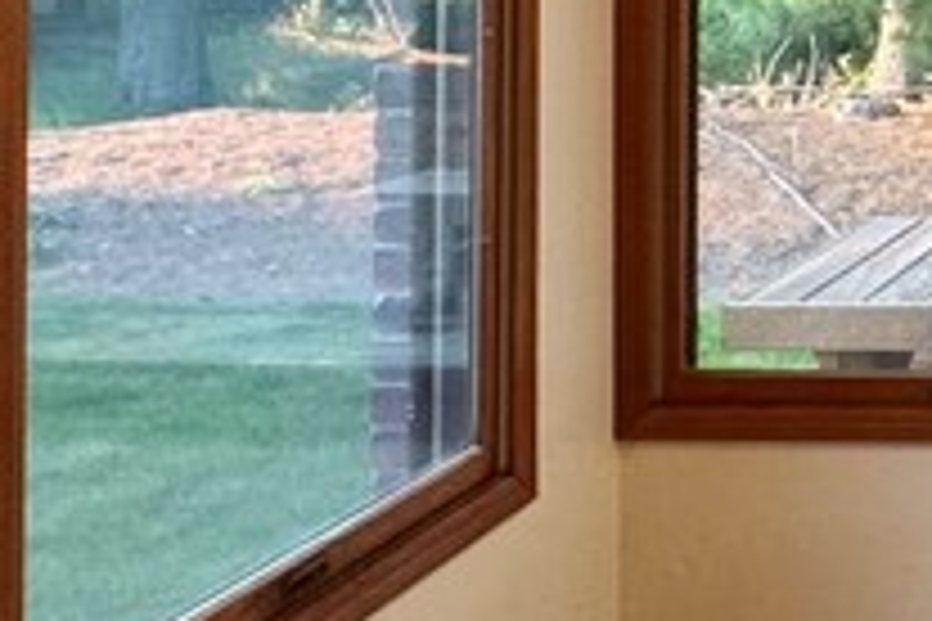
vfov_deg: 18.2
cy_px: -63
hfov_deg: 22.8
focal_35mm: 72
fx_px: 1864
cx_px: 1405
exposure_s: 1/120
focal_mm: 2.22
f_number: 2.2
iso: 250
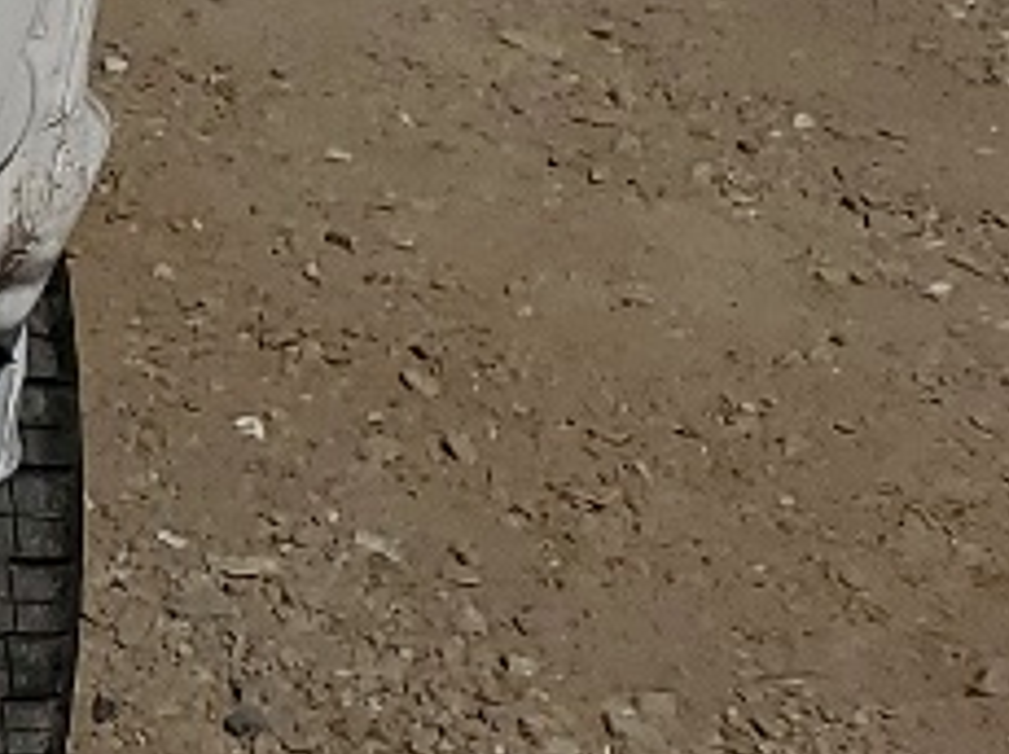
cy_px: -653
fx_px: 5270
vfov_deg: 7.9
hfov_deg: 8.7
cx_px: -2198
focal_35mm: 181
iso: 51
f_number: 1.5
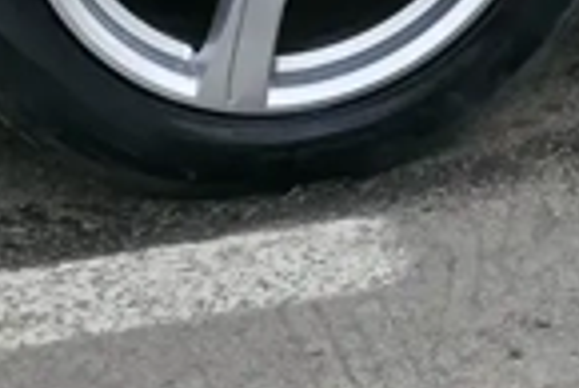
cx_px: 867
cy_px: -616
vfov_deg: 7.6
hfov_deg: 11.9
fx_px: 2656
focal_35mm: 165
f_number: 1.7
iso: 50
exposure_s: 1/955
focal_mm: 6.3
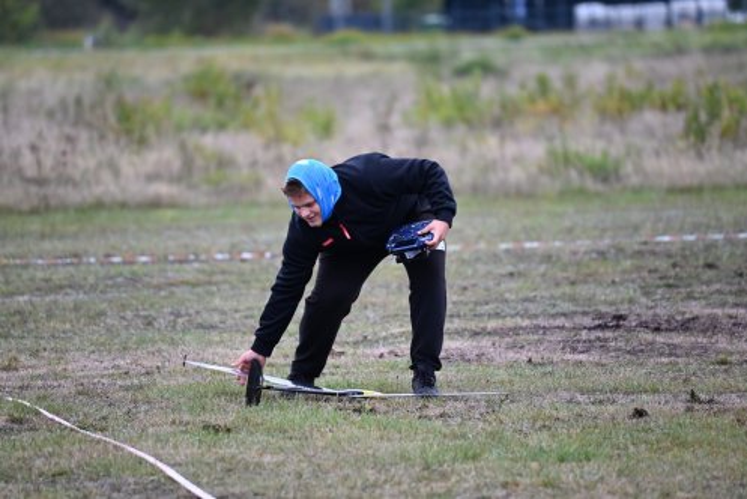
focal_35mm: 400
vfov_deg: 3.4
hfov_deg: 5.2
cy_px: 250
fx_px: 8304
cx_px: 374
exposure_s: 1/1000
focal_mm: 400
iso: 1000
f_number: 6.3
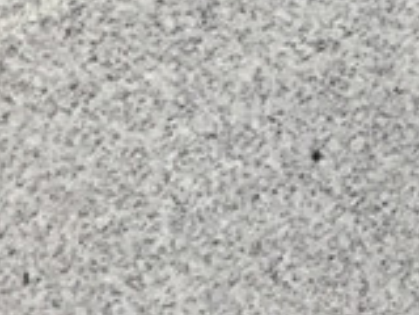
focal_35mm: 174
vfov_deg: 8.2
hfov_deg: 9.8
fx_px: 2106
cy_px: -266
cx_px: 1042
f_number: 2.4
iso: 25
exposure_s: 1/50
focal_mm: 3.3
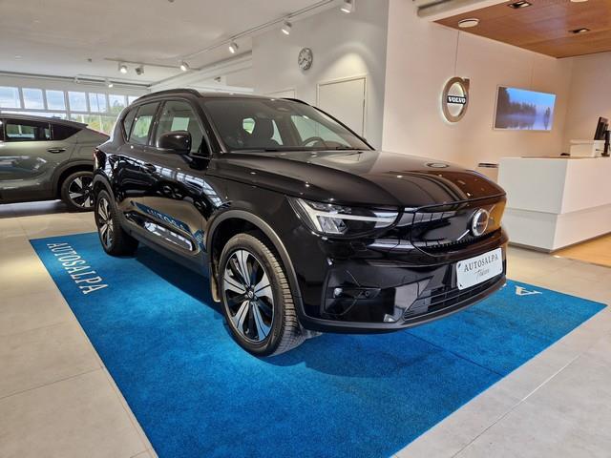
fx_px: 406
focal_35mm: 23
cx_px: 306
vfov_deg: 58.9
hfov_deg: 73.9
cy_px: 229
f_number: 1.8
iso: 125
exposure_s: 1/180
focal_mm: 5.4
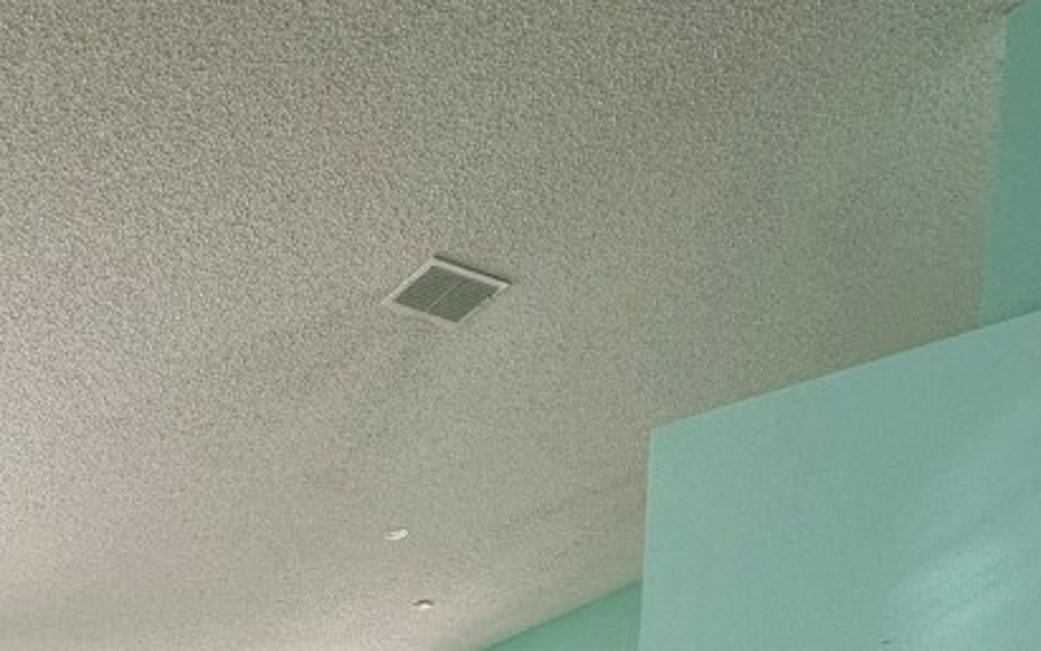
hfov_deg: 46.7
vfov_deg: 26.6
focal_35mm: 37
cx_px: 76
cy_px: 935
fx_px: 1050
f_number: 2.2
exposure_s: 1/120
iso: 125
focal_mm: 2.22
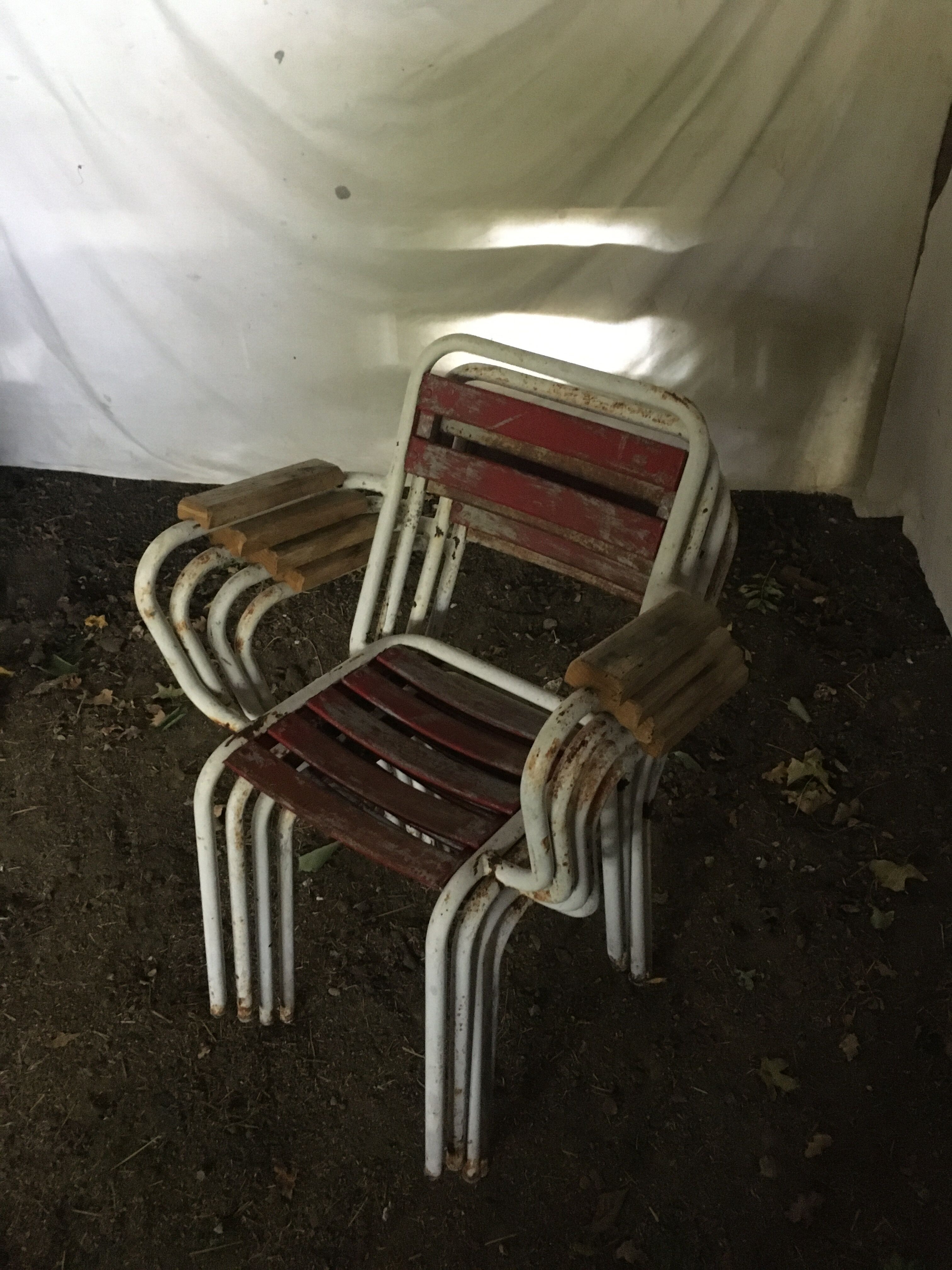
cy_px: 635
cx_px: 476
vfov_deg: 61.7
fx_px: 1063
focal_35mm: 29
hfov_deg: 48.2
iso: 320
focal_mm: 4.15
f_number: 2.2
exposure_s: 1/17
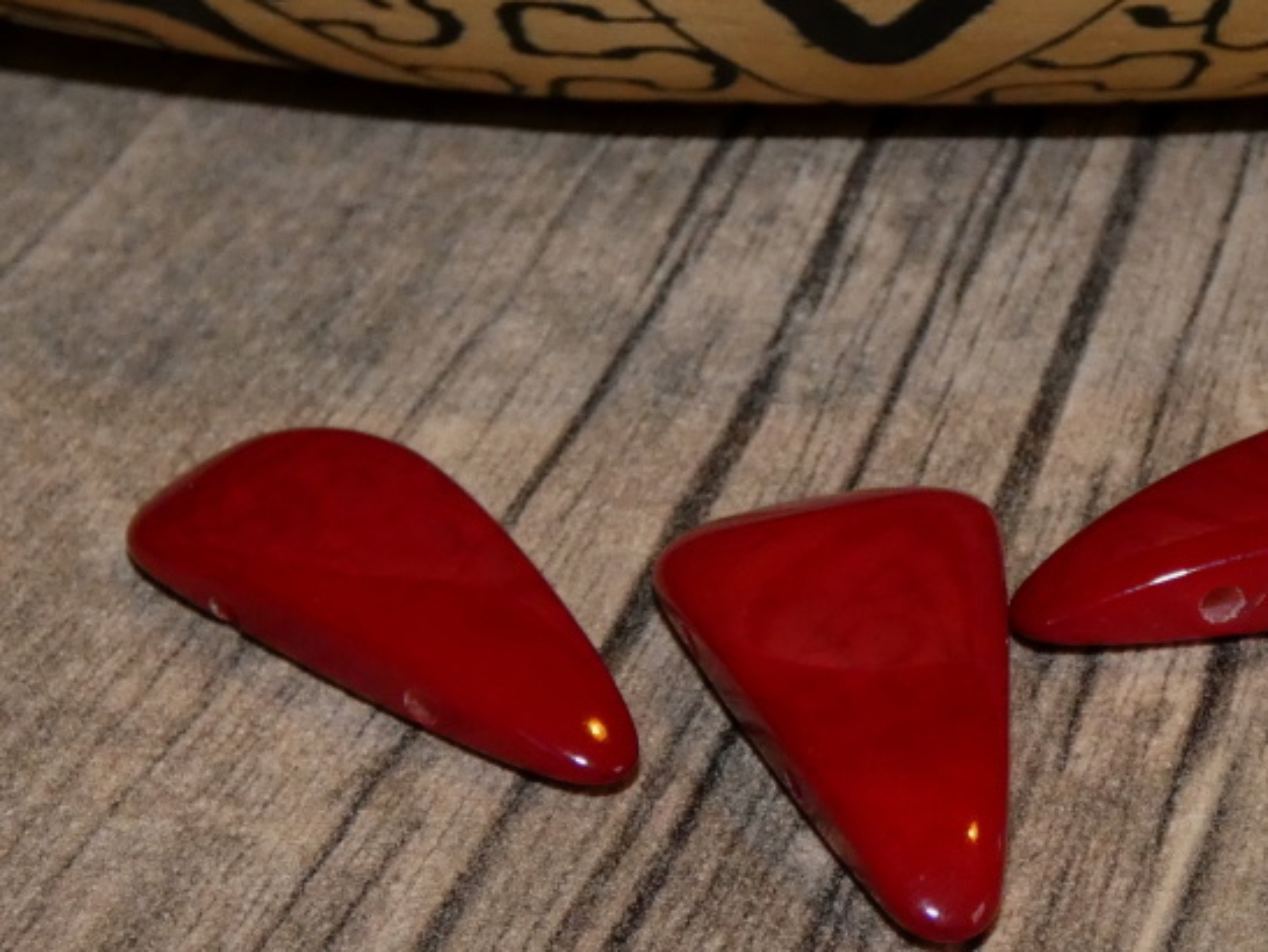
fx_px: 2309
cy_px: 358
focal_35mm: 63
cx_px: 864
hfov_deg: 30.4
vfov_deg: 23.2
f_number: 3.7
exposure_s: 1/125
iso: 400
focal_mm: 7.8
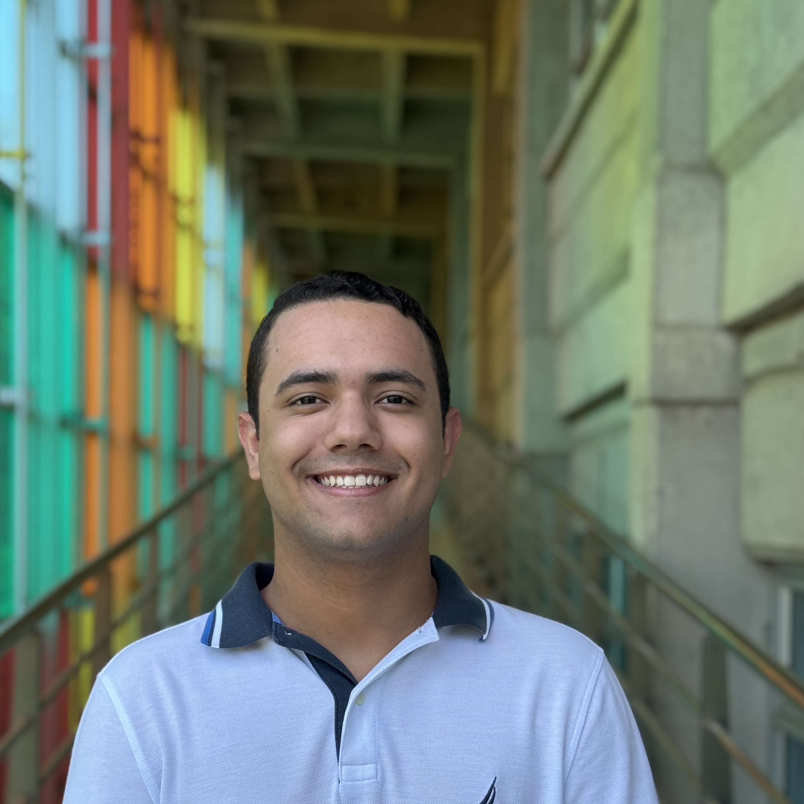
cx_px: 356
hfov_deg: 24.6
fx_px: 1839
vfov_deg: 24.5
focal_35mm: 70
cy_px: 557
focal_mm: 6.76
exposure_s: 1/802
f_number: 1.78
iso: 64
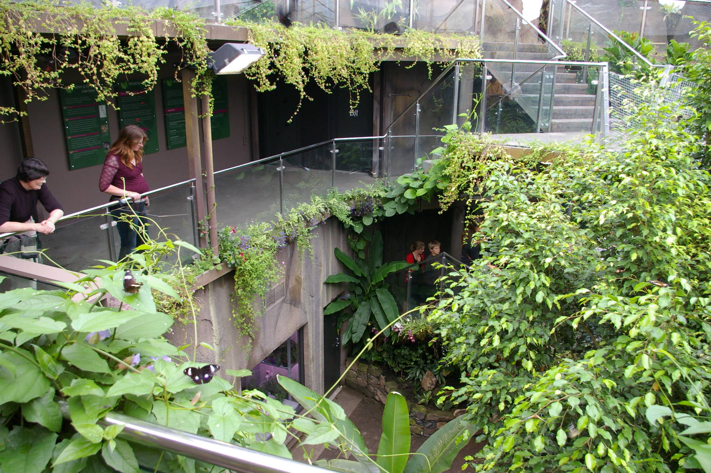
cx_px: 356
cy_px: 236
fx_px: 533
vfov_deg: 47.9
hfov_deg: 67.4
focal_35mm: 27
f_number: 6.7
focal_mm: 18
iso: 400
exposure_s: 1/60
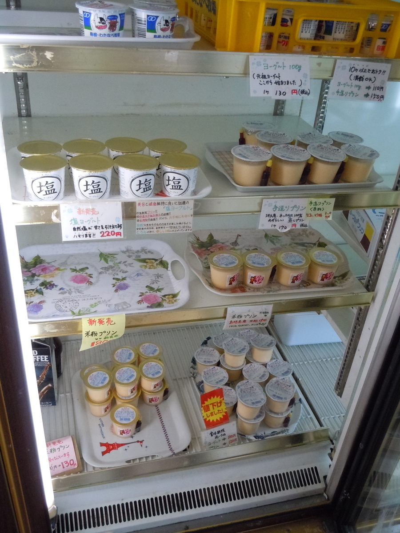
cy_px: 266
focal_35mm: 33
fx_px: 508
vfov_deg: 55.4
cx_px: 200
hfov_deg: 42.9
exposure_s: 1/125
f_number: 4
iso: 500
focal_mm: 5.9
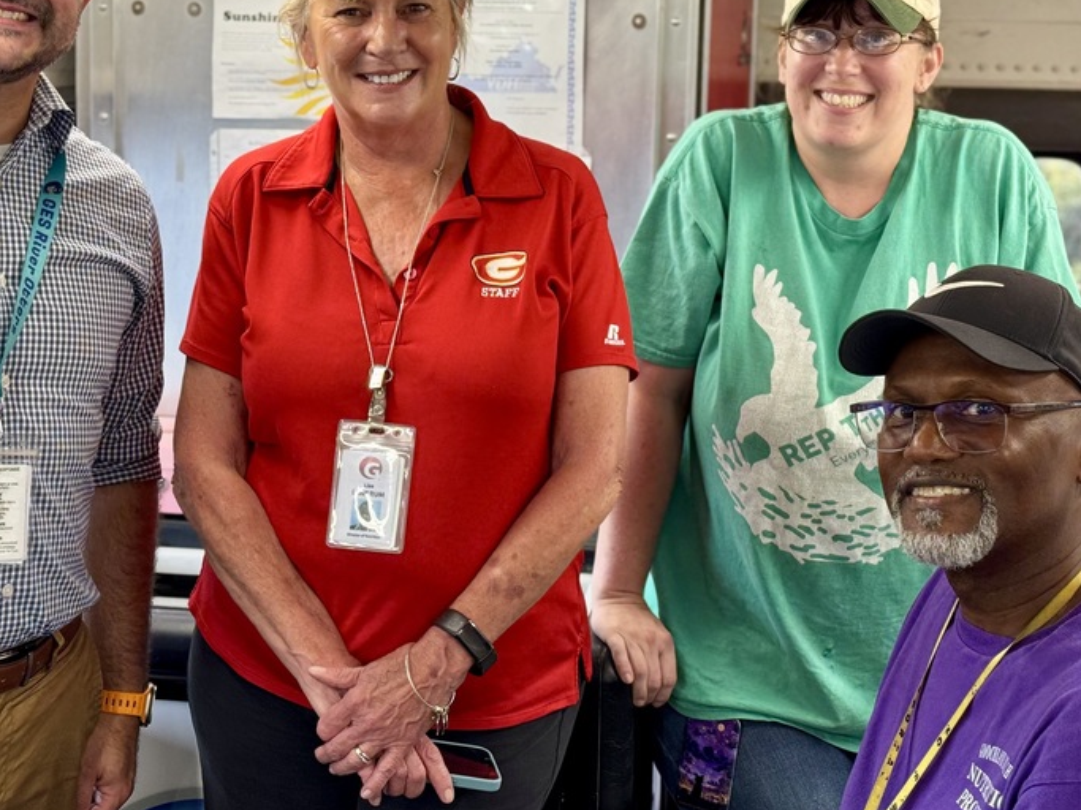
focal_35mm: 72
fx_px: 2248
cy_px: 296
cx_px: 500
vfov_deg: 20.4
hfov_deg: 27.0
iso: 80
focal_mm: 6.76
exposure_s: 1/120
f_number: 1.78
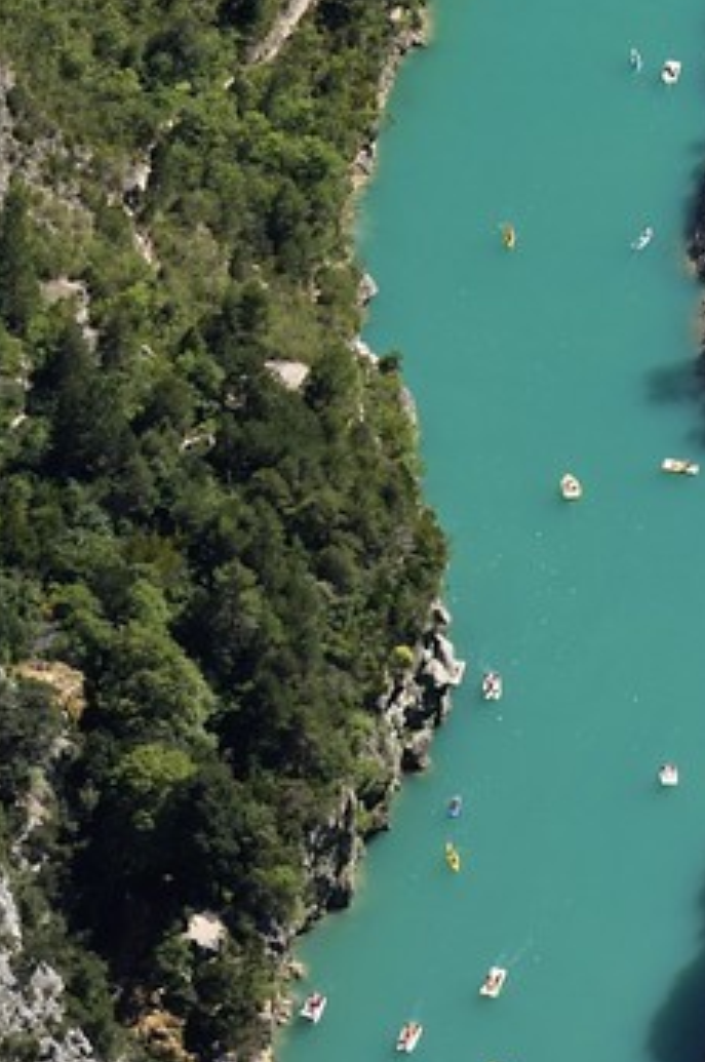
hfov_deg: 5.3
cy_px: -1170
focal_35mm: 260
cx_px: 540
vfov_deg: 7.6
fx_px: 7660
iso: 200
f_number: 4.5
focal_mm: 56
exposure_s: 1/800
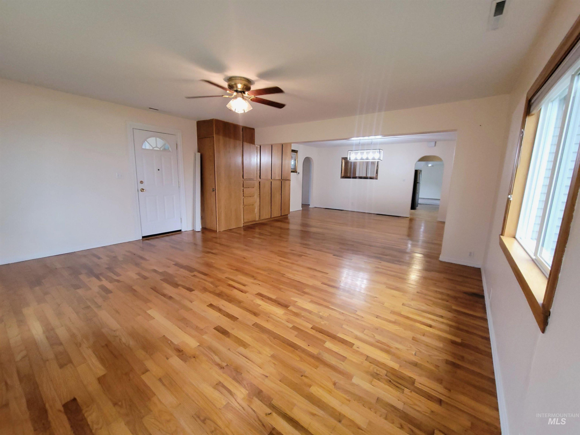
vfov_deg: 89.9
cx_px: 290
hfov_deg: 106.2
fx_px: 218
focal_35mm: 13
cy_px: 218
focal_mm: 2.2
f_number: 2.2
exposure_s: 1/60
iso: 250
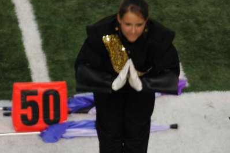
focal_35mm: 907
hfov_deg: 2.3
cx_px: 115
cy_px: 87
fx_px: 5790
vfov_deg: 1.5
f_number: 5.6
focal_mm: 400
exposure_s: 1/60
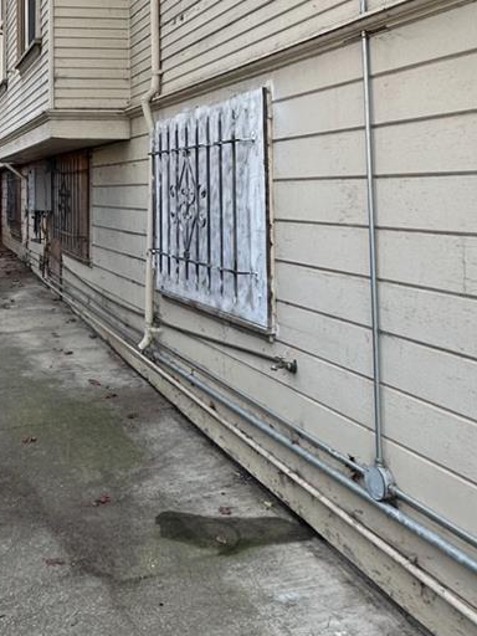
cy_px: 147
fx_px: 753
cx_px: 24
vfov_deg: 44.0
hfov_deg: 32.9
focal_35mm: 41
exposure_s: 1/404
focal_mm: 2.22
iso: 40
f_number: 2.2
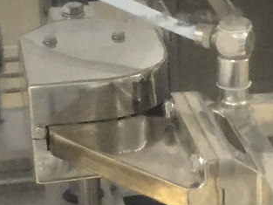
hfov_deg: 13.0
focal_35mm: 151
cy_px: 120
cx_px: 249
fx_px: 1191
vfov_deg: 9.8
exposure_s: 1/33
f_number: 2.2
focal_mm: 4.15
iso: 250
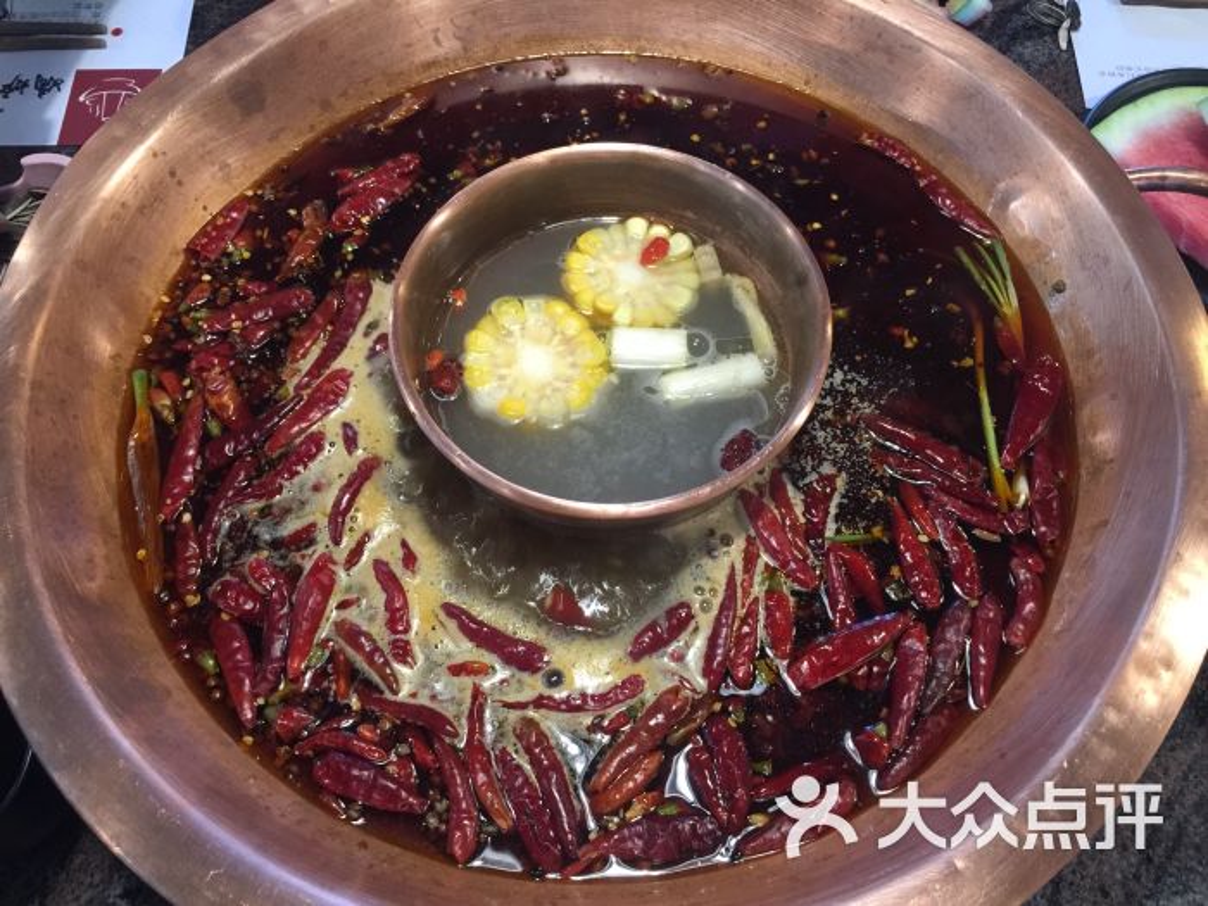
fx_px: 1012
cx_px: 604
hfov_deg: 61.7
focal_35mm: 29
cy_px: 453
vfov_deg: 48.2
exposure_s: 1/10
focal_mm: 4.15
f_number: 2.2
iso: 125
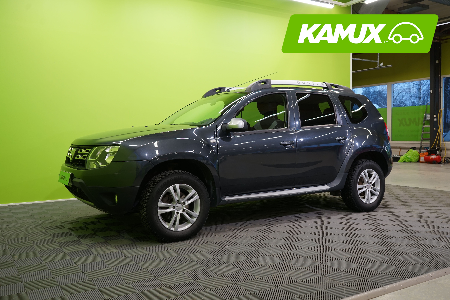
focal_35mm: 33
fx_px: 412
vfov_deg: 40.0
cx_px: 225
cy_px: 150
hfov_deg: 57.2
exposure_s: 1/30
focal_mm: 33
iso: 500
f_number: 5
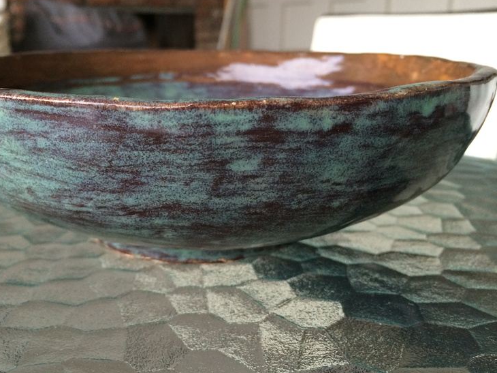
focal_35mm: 37
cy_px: 189
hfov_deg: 49.8
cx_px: 193
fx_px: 531
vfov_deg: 38.6
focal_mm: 4.12
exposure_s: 1/30
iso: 125
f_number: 2.2
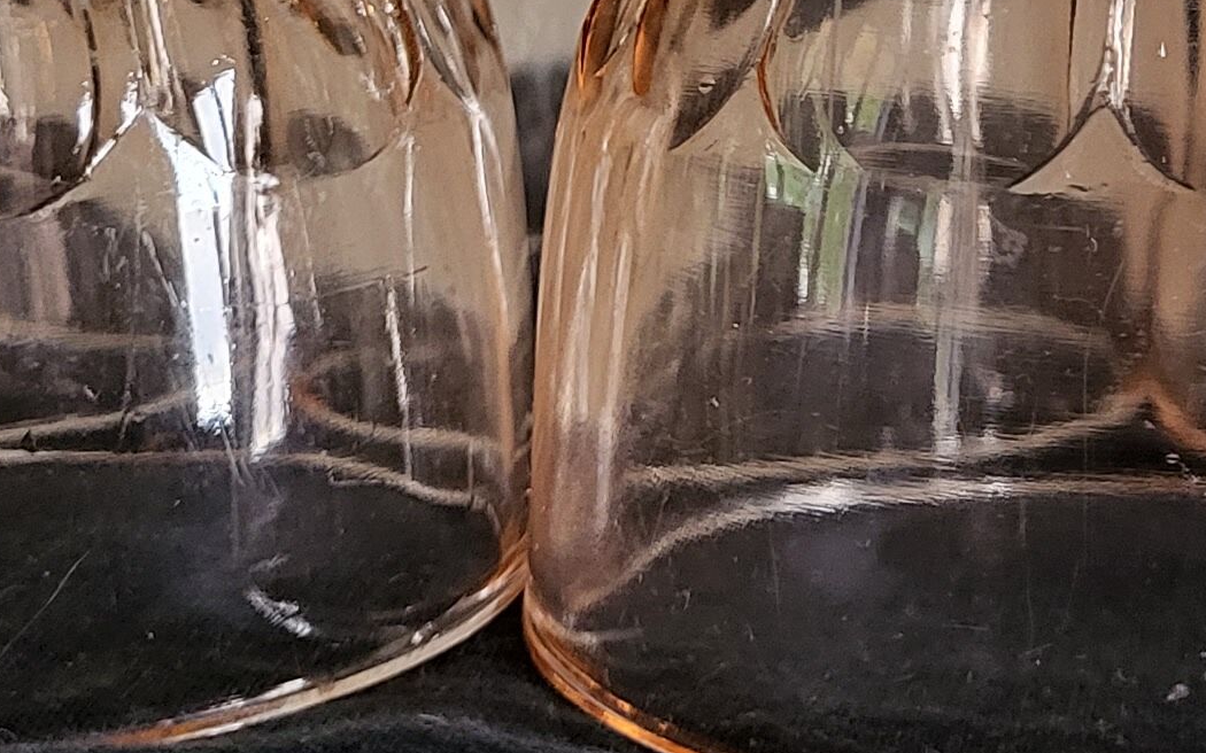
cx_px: 976
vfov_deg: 11.8
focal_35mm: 105
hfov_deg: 19.6
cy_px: -437
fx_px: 3451
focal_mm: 5.4
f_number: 1.8
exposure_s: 1/50
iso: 400
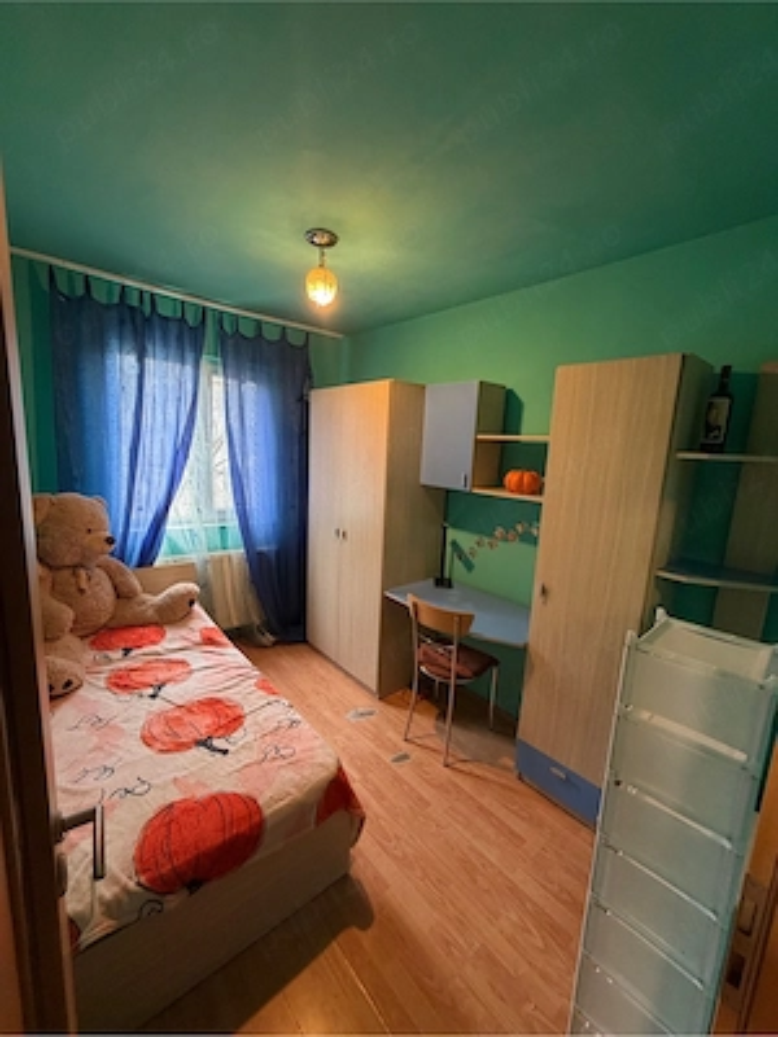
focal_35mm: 14
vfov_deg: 102.1
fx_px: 420
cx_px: 389
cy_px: 518
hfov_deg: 85.7
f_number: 2.2
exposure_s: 1/50
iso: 200
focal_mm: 2.22
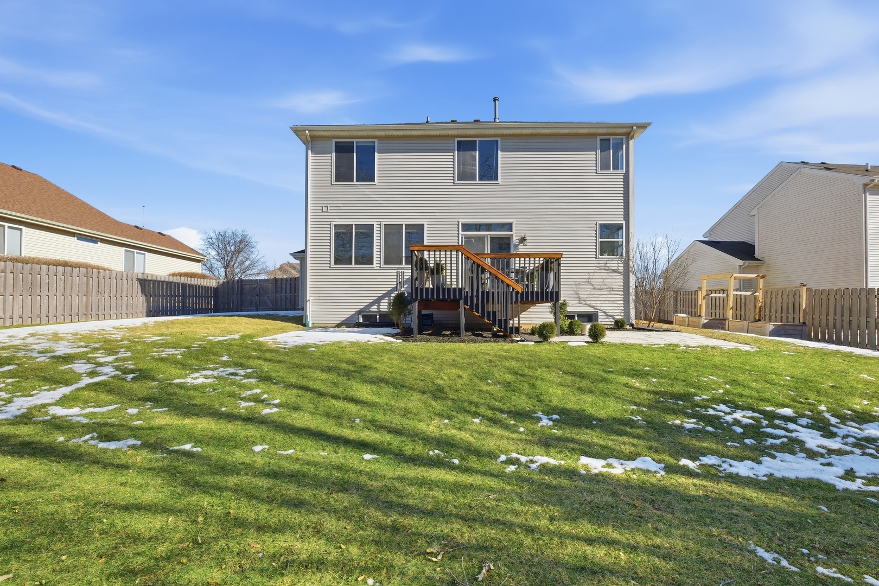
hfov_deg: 100.4
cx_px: 440
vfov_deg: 77.3
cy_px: 293
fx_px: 366
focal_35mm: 15
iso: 640
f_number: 8
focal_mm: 10
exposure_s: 1/15000
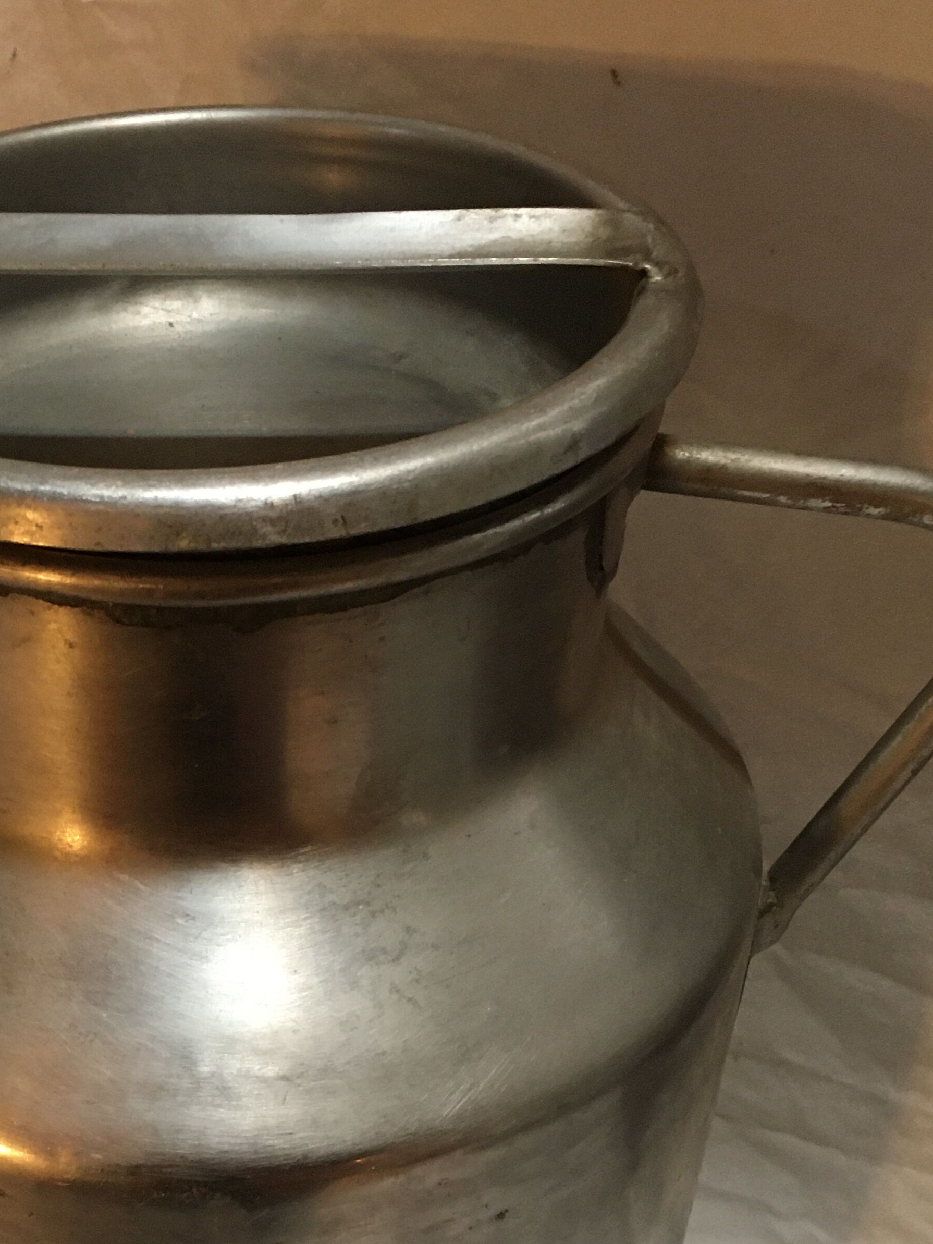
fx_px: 1761
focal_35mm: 49
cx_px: 274
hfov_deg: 29.4
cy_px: 899
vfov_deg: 38.1
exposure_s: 1/20
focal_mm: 4.15
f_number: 2.2
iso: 200
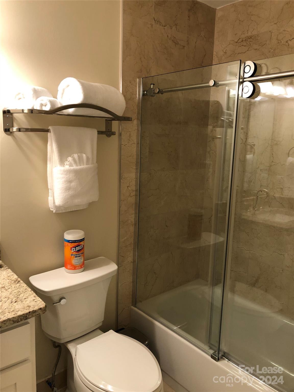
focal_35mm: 28
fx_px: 317
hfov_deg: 49.7
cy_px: 196
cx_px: 147
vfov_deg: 63.4
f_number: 1.8
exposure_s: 1/24
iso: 40
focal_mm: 4
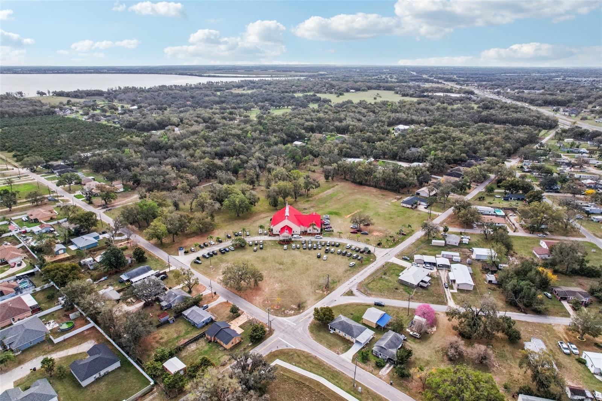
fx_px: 368
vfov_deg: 57.2
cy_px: 200
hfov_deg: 78.6
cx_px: 301
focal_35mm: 22
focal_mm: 8.4
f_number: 2.8
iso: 400
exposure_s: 1/1250
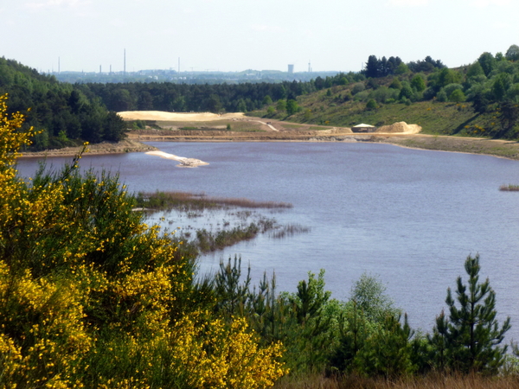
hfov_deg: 17.0
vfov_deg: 12.8
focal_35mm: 116
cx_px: 260
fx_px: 1739
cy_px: 194
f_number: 4.9
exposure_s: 1/500
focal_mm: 20.7
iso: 100
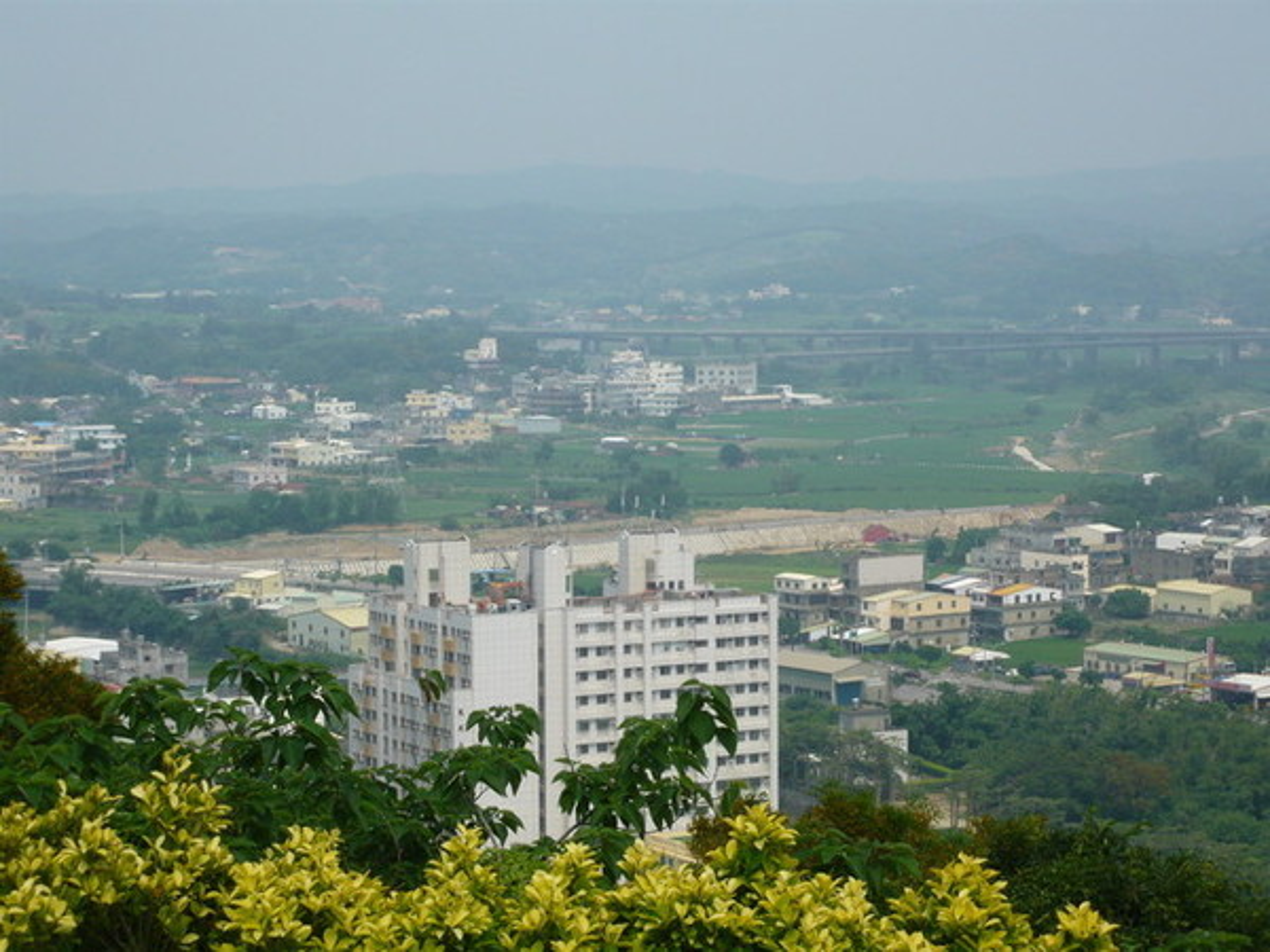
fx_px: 3669
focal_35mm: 100
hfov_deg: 19.6
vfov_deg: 14.8
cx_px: 635
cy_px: 476
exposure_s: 1/640
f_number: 5.6
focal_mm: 16.4
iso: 100
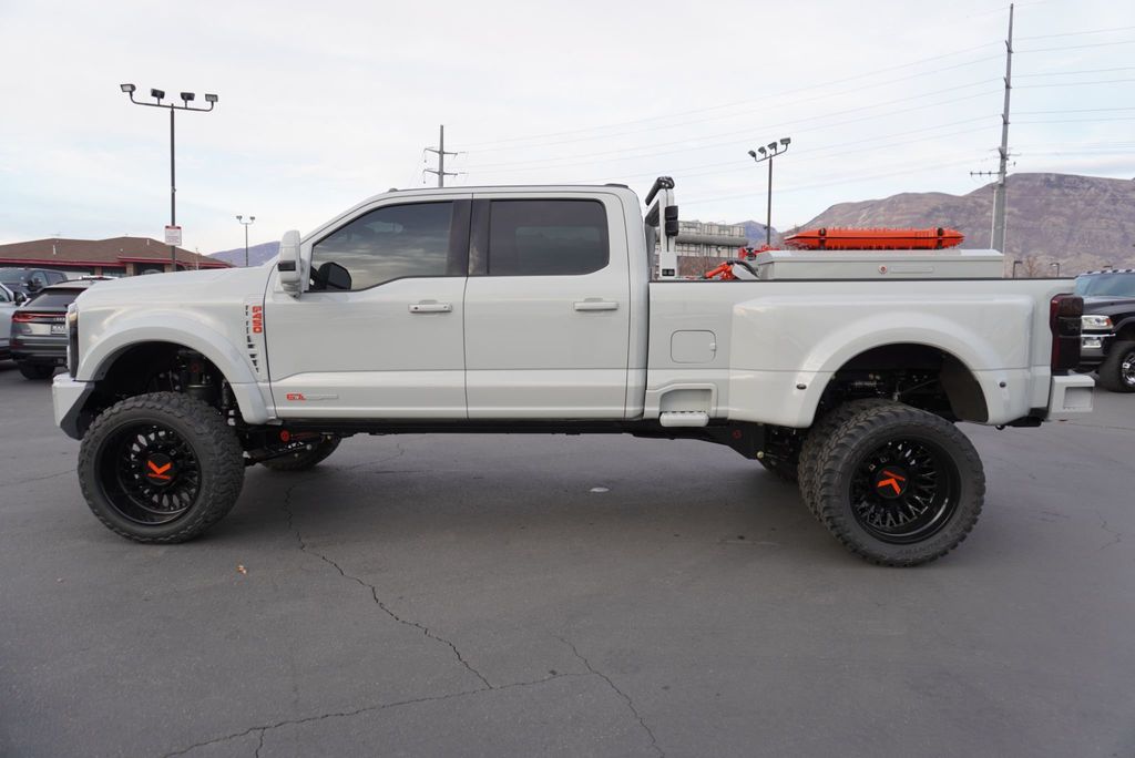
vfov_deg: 53.2
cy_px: 379
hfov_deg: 73.7
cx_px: 568
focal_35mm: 24
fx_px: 757
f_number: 4.5
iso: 100
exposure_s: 1/100
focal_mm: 16
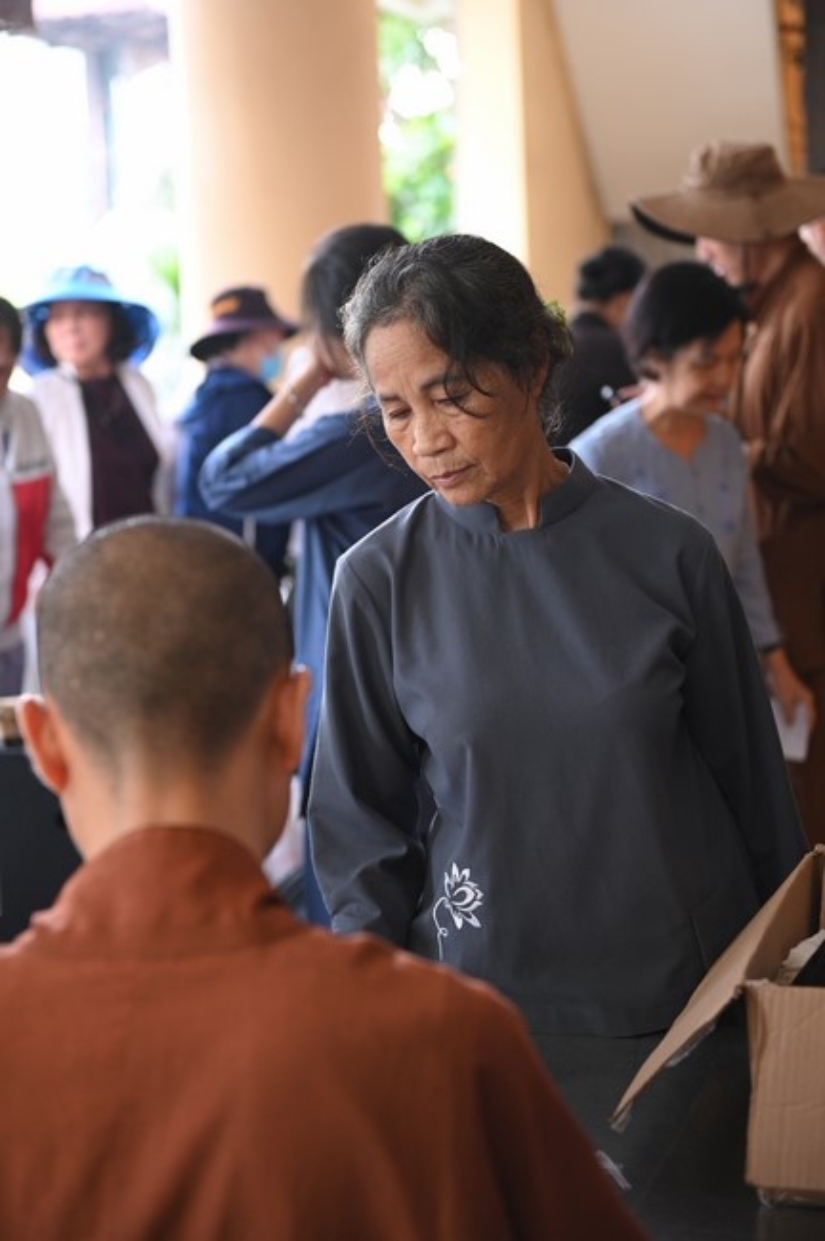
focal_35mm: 62
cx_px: 412
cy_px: 620
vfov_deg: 32.4
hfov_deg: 21.9
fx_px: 2136
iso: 1250
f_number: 3.5
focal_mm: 62
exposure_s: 1/100
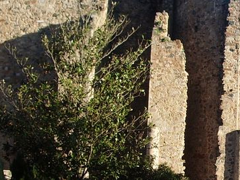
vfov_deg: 12.9
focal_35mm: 115
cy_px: 125
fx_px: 798
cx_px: 279
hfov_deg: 16.5
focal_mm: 6.8
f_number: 4.6
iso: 50
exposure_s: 1/160
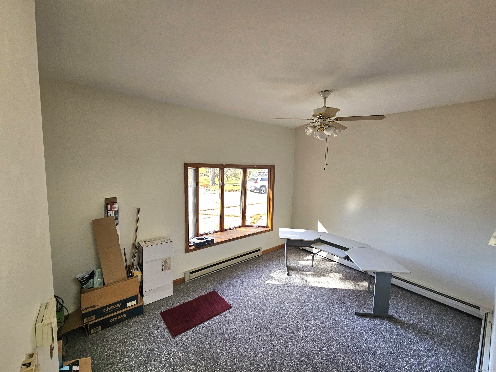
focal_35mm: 13
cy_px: 186
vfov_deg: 89.9
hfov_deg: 106.2
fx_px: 186
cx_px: 248
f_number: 2.2
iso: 200
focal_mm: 2.2
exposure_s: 1/370
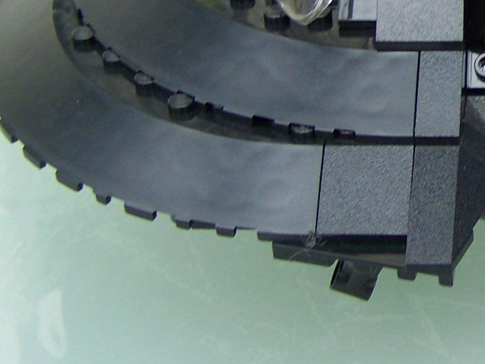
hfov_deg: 14.5
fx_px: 1835
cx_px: 617
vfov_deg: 11.2
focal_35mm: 131
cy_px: -33
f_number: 2.8
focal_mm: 6.3
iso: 64
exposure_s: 1/60
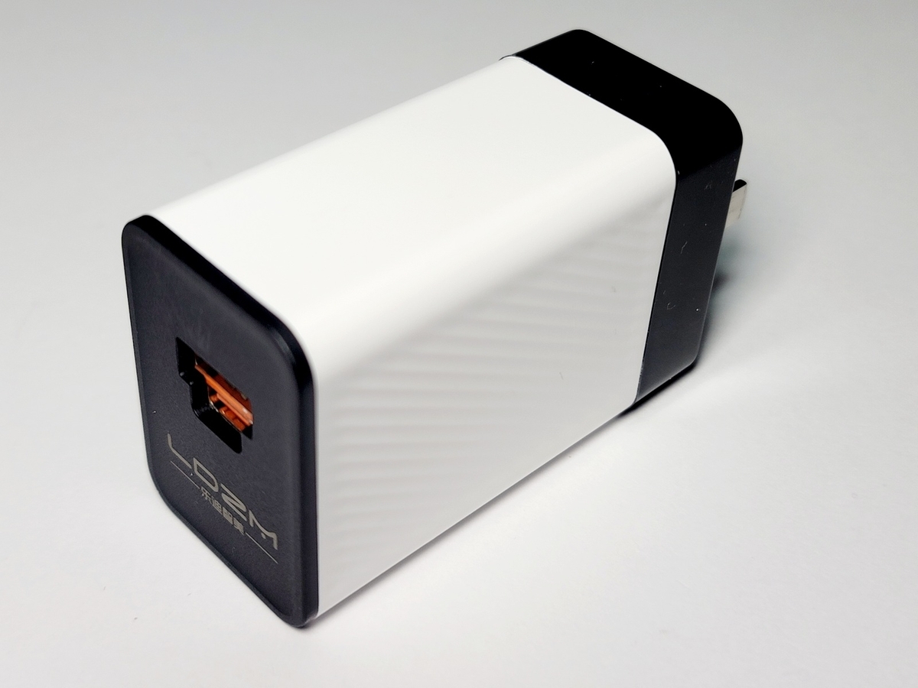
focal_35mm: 25
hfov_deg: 69.4
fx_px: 663
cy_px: 344
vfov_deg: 54.9
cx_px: 459
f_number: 1.8
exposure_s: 1/120
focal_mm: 7
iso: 50
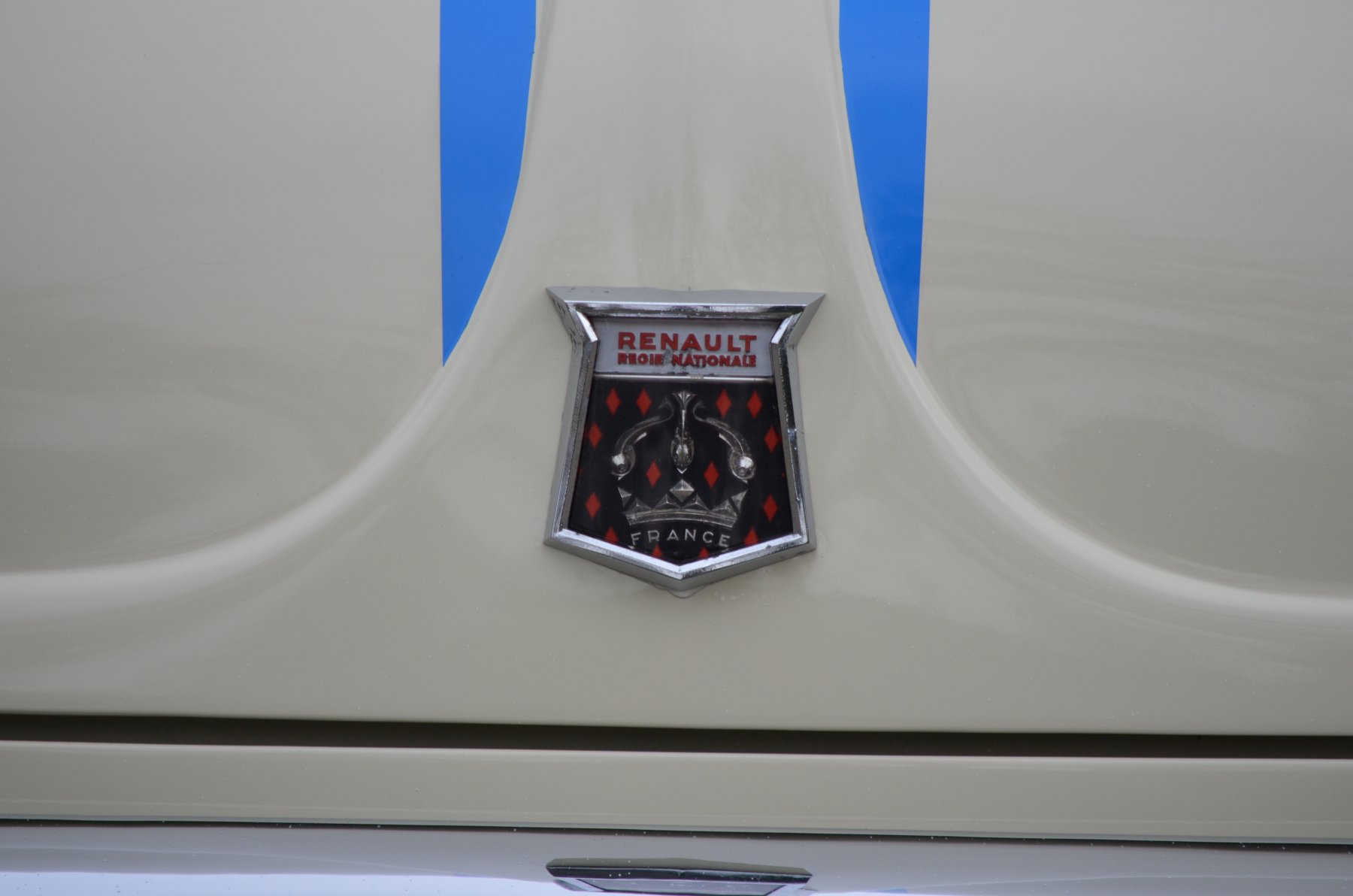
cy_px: 448
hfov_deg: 4.6
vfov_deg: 3.0
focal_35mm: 450
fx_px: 16877
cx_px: 676
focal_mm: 300
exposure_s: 1/500
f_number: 5.6
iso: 400
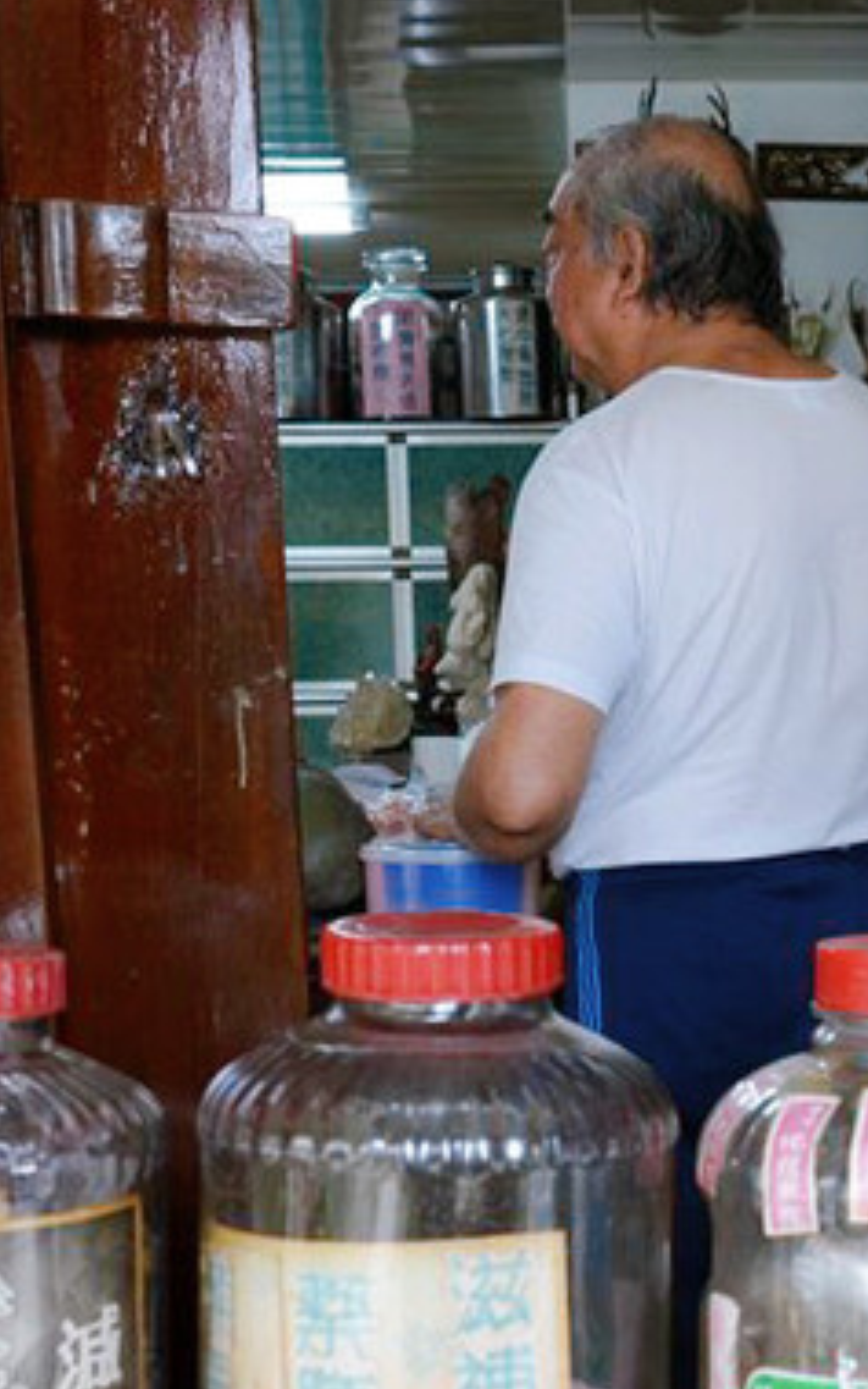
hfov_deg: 19.8
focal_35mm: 64
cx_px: 820
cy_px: 979
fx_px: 2421
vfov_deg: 31.6
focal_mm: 28
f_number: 5
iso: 320
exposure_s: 1/50
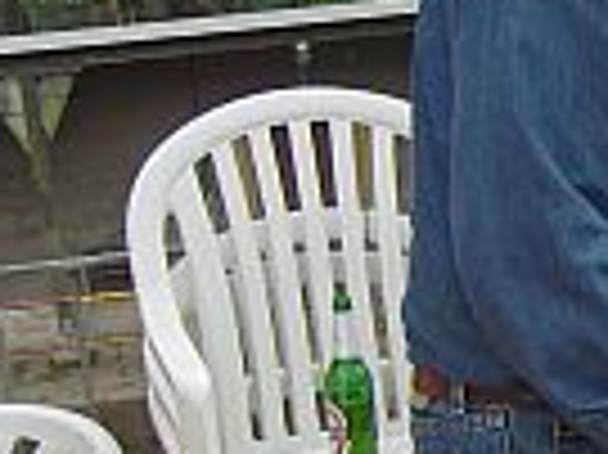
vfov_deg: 11.7
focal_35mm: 126
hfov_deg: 14.2
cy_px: 416
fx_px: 2211
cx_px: 1027
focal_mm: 7.3
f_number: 7
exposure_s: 1/100
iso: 100
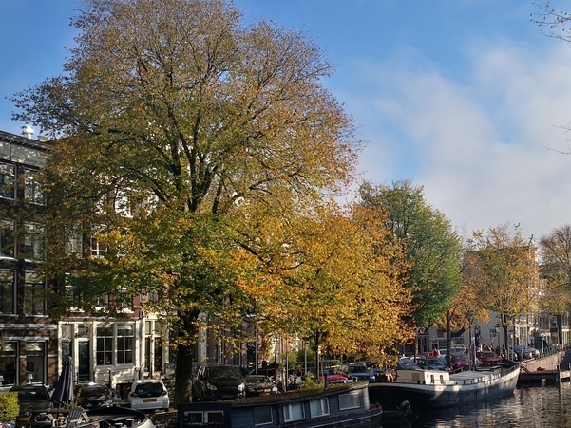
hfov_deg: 39.5
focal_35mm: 46
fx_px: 759
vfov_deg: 31.2
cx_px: 463
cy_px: 291
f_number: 1.6
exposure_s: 1/1949
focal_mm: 3.95
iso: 50
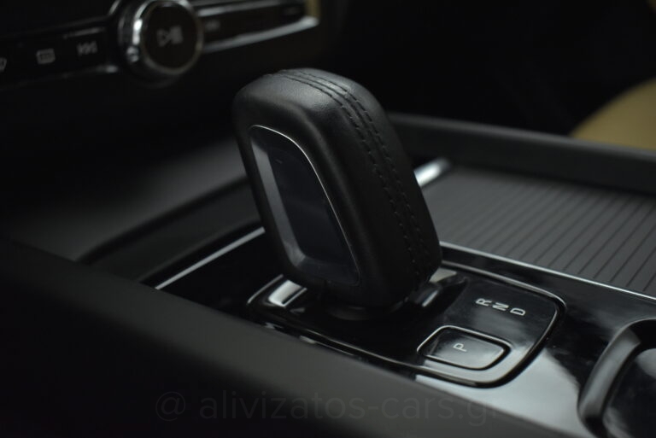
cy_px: 219
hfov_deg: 51.3
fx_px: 684
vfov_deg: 35.5
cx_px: 328
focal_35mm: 38
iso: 1600
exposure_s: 1/125
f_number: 4
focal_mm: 25
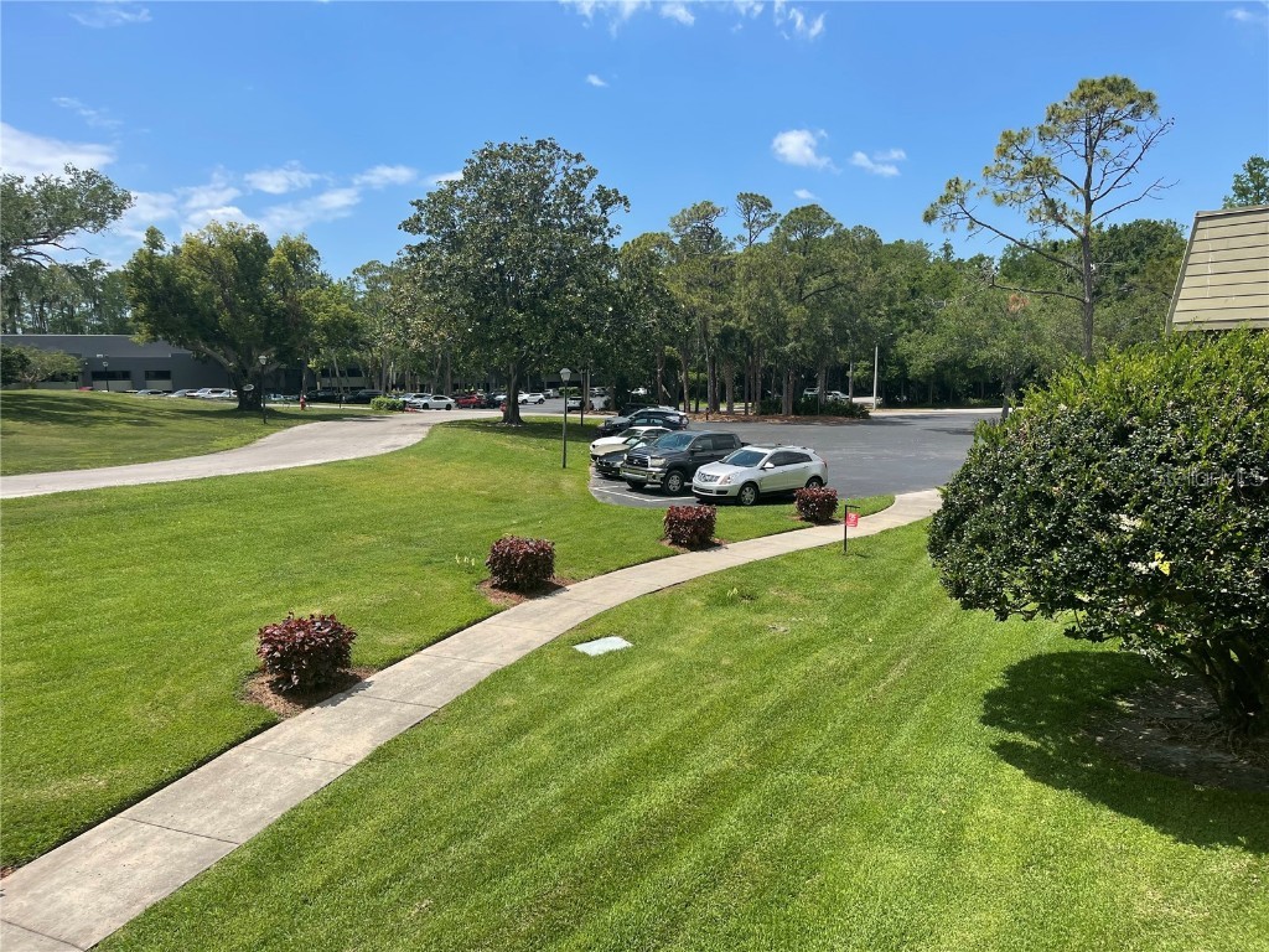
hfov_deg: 67.3
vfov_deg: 53.1
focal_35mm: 26
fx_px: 953
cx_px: 634
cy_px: 476
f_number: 1.6
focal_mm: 5.1
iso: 32
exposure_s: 1/3003
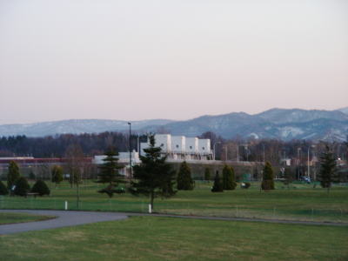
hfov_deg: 11.5
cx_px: 174
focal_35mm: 172
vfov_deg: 8.6
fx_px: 1729
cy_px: 130
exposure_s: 1/31.3
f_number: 3.5
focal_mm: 28.7
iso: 200
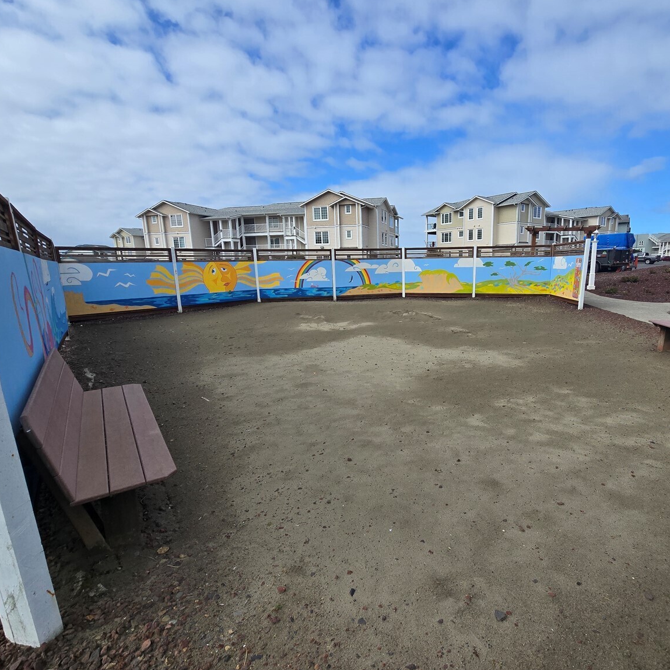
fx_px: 350
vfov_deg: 87.4
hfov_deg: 86.6
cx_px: 394
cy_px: 338
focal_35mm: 16
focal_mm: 2.2
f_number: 2.2
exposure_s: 1/2410
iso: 50
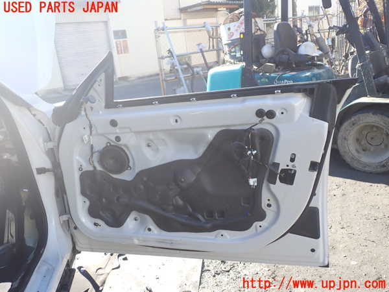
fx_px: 337
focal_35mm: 30
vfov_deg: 46.8
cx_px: 194
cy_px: 146
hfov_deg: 60.0
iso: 100
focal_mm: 5.4
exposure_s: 1/200
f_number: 3.2
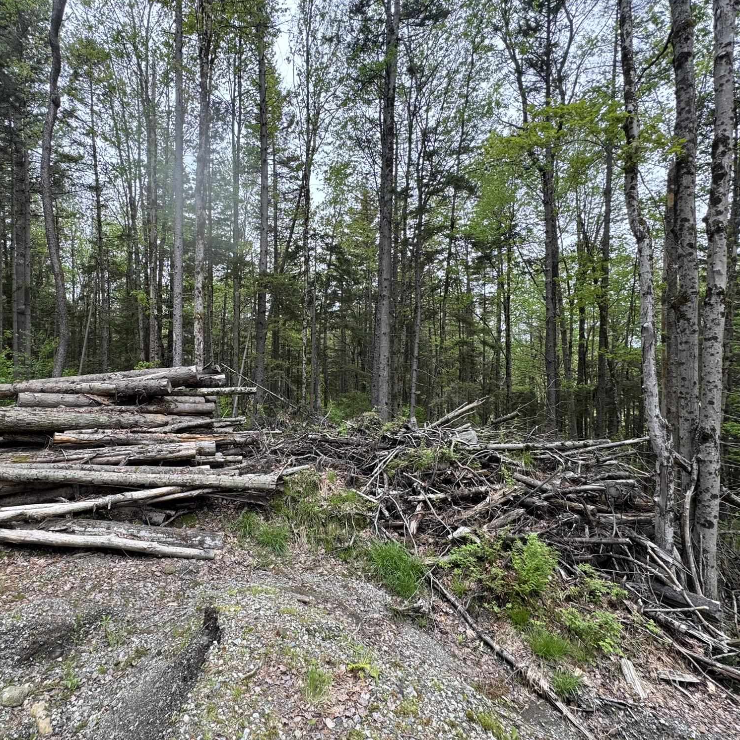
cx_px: 300
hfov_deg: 83.1
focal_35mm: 17
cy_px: 360
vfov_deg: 84.0
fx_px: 411
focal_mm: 2.22
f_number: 2.2
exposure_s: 1/155
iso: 40
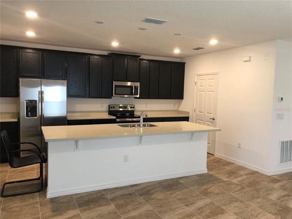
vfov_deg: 49.7
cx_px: 146
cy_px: 110
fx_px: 236
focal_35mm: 28
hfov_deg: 63.5
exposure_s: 1/20
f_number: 1.8
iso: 40
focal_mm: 4
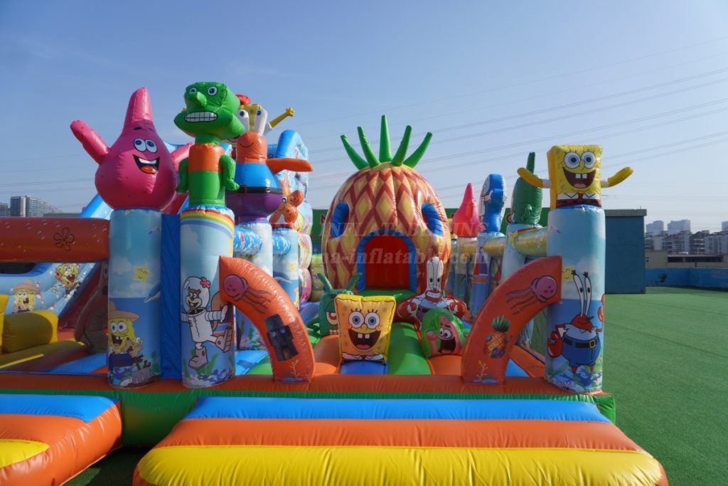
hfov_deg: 73.7
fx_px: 485
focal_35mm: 24
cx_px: 364
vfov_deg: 53.1
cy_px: 243
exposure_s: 1/800
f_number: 4.5
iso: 100
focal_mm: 16
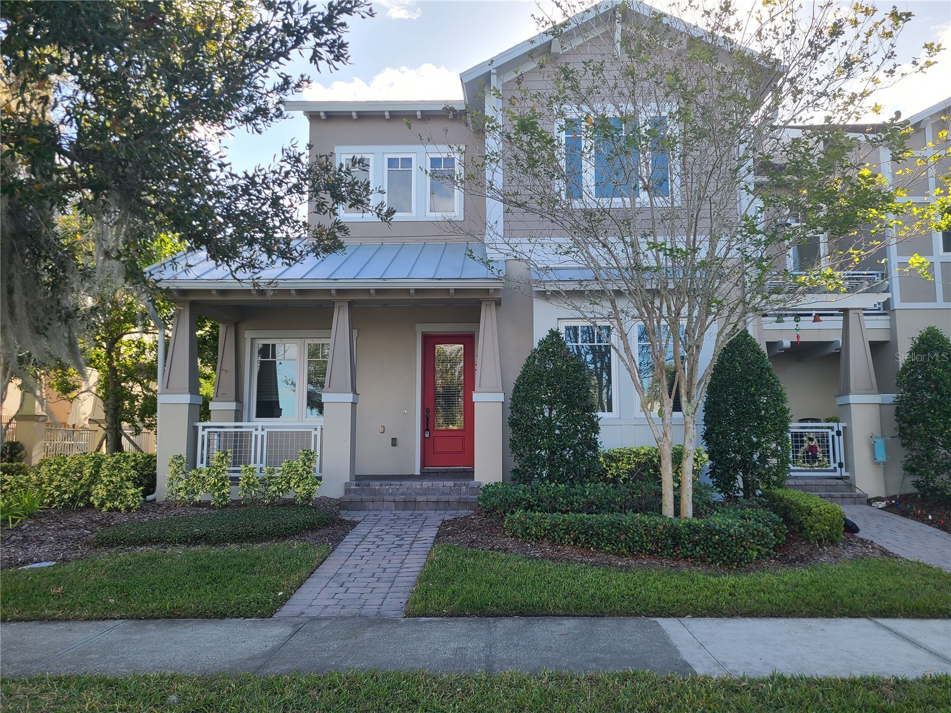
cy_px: 356
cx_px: 476
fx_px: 714
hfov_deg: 67.3
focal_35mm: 26
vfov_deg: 53.1
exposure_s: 1/544
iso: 40
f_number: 1.8
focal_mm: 5.4
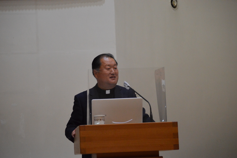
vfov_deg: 10.7
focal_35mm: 128
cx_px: 118
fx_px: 839
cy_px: 79
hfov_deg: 16.1
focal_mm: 85
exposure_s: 1/400
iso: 3200
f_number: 4.2
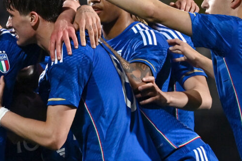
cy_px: 85
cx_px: 52
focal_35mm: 443
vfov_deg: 3.1
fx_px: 2977
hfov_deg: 4.7
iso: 2000
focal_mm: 220
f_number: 4
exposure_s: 1/1600
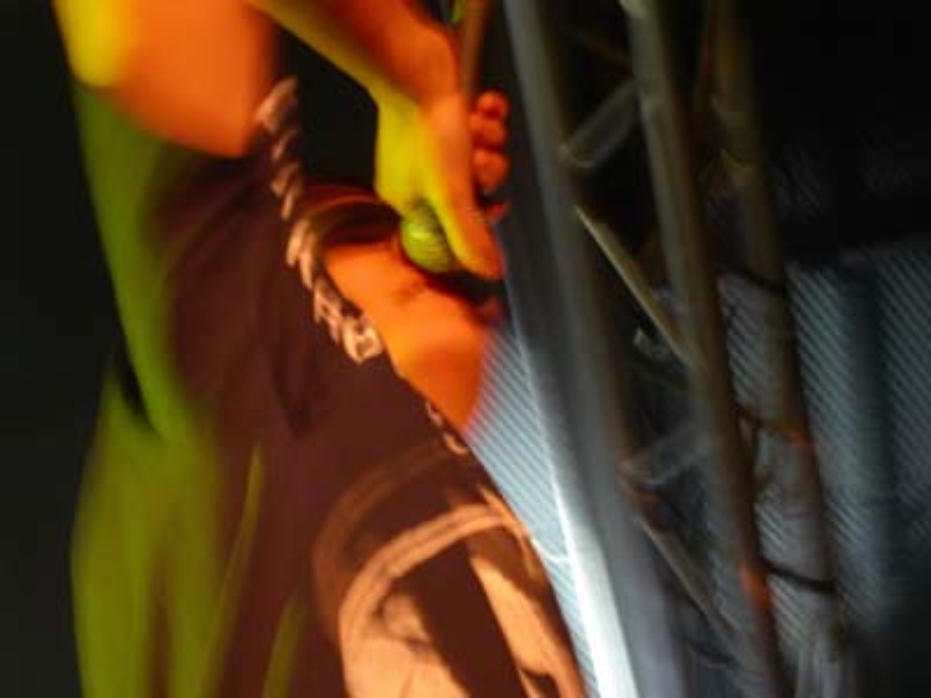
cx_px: 466
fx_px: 3066
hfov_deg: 17.3
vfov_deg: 13.0
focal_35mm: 114
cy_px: 349
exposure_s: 1/10
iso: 200
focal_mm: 23.4
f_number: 4.7
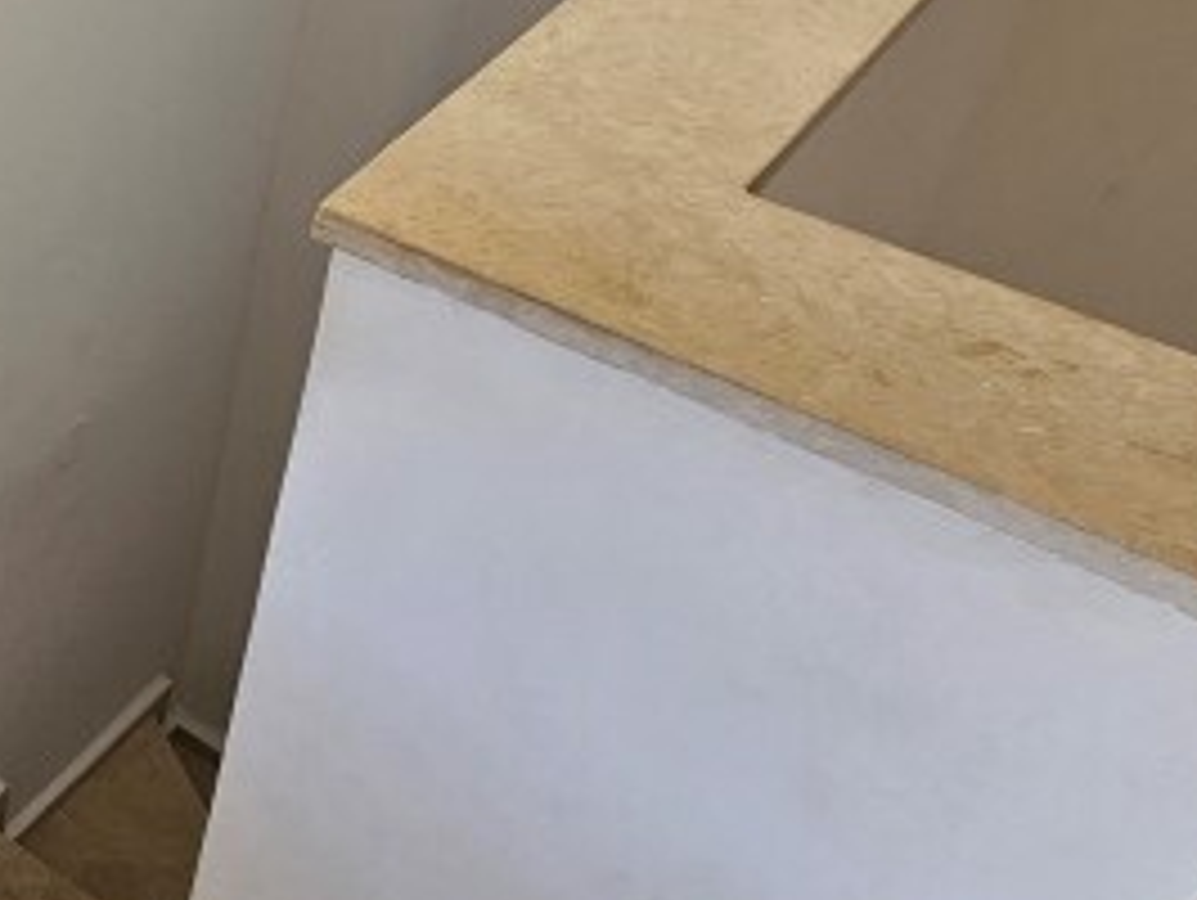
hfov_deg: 31.7
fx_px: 1731
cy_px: 392
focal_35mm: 50
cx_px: -248
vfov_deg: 29.1
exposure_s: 1/50
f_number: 2.2
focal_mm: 2.2
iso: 50
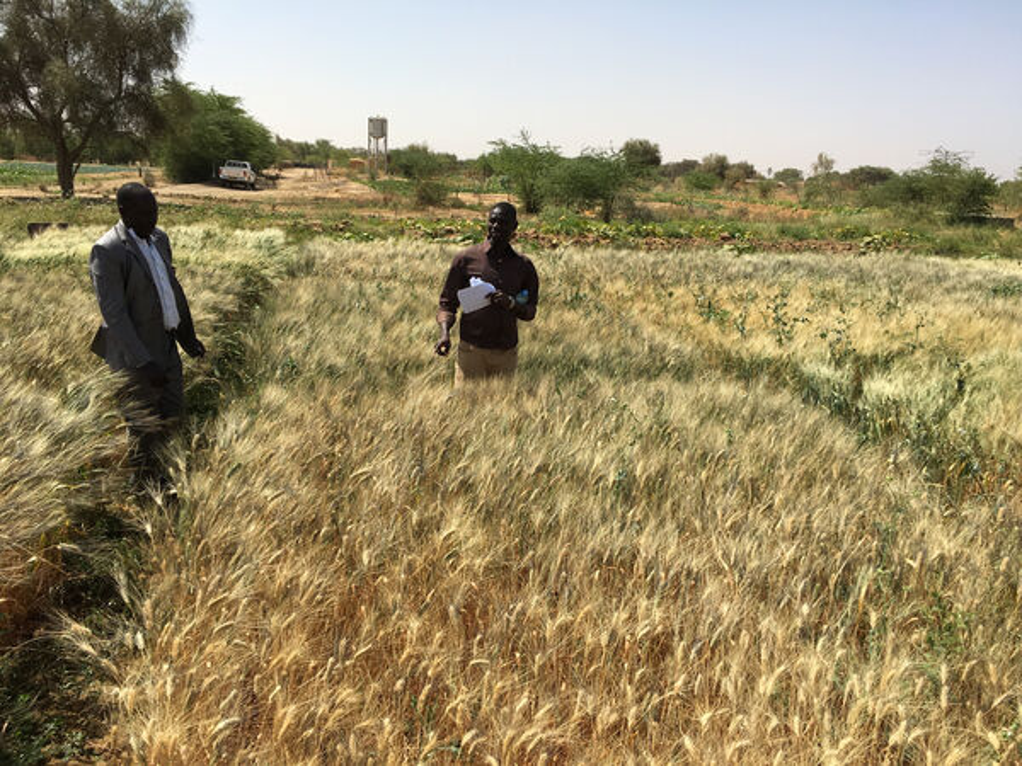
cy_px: 383
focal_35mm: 29
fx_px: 856
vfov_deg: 48.2
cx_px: 511
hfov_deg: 61.7
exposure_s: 1/2198
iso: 25
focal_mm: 4.15
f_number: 2.2
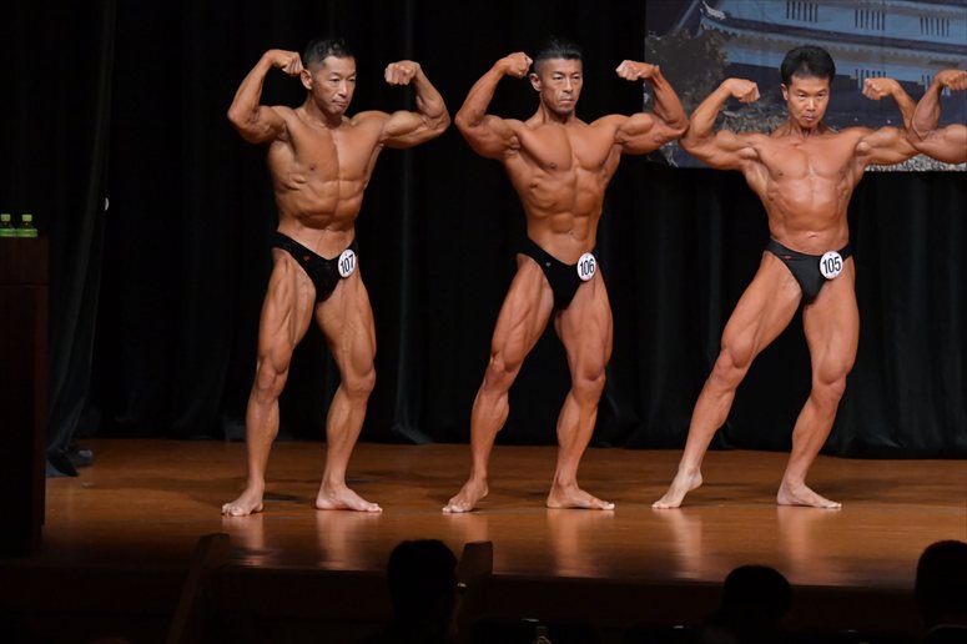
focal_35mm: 255
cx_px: 484
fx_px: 6846
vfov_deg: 5.4
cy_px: 322
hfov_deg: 8.1
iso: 5000
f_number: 5.6
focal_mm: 170
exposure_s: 1/400
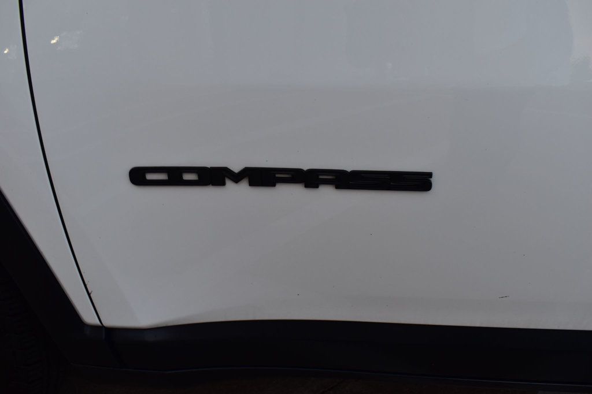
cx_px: 296
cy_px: 197
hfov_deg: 61.9
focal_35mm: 30
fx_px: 493
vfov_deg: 43.6
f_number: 7.1
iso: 400
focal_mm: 20
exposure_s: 1/50
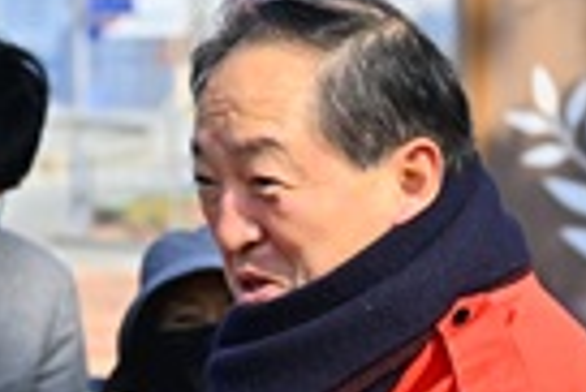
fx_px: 4660
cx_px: -30
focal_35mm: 286
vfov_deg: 4.8
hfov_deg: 7.2
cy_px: 640
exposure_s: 1/1250
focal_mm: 60
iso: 100
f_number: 4
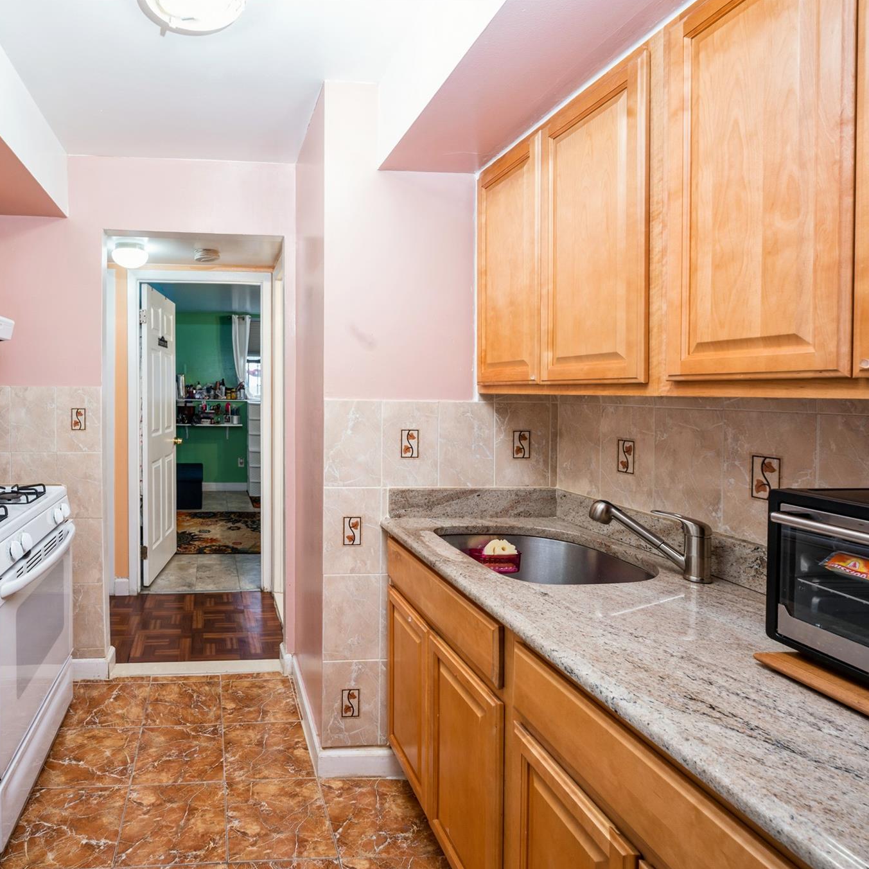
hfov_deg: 76.6
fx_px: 511
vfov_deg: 80.7
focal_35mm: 18
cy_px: 434
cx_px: 252
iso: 200
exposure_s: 1/3
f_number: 11
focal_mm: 14
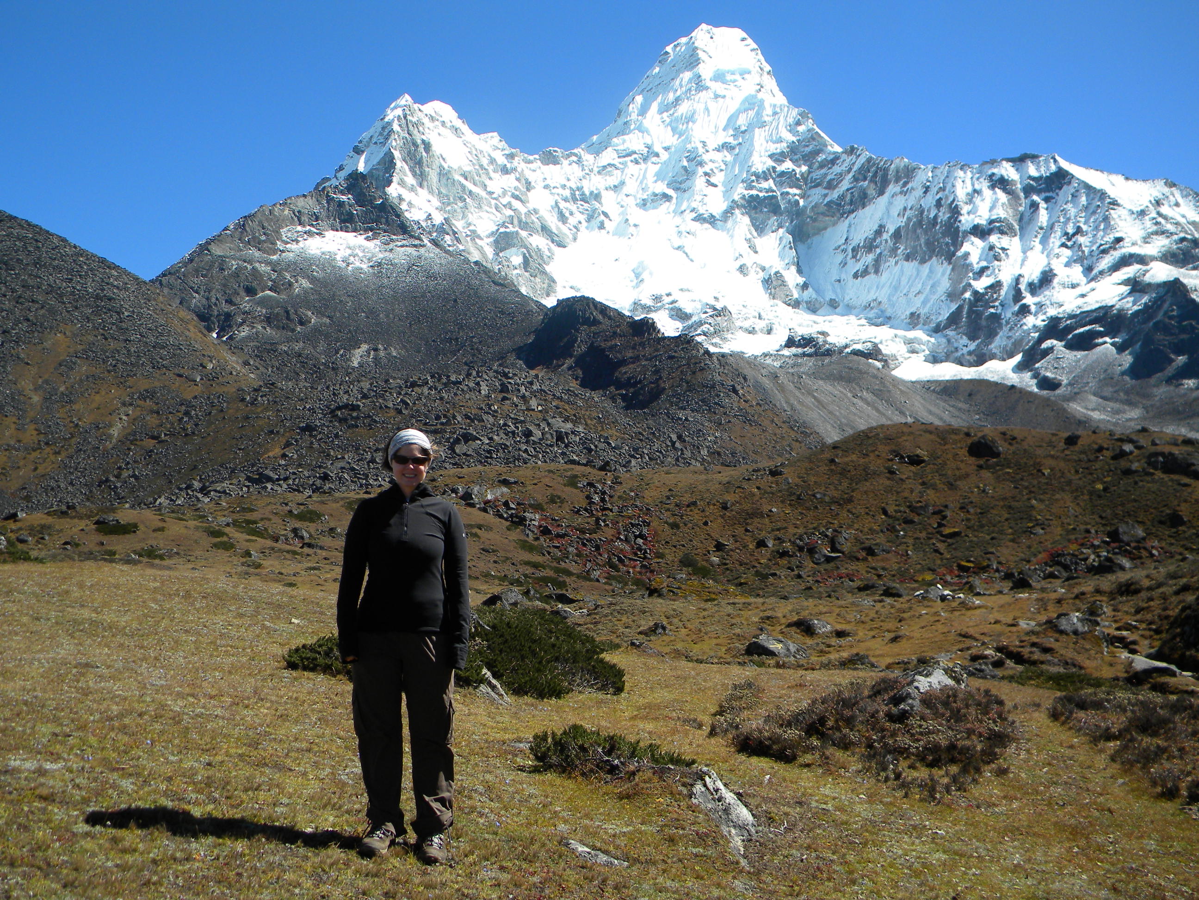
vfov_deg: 39.7
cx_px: 600
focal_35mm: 36
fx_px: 1247
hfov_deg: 51.4
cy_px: 450
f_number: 3.7
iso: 80
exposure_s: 1/758
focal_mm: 6.4
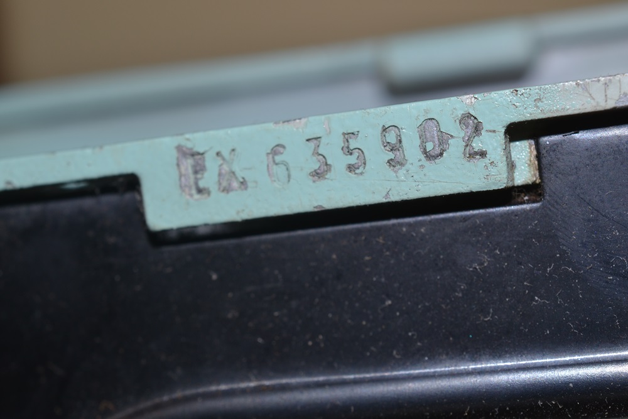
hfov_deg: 33.4
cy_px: 210
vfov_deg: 22.6
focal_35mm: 60
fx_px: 1047
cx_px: 314
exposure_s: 1/60
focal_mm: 40
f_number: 8
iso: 100
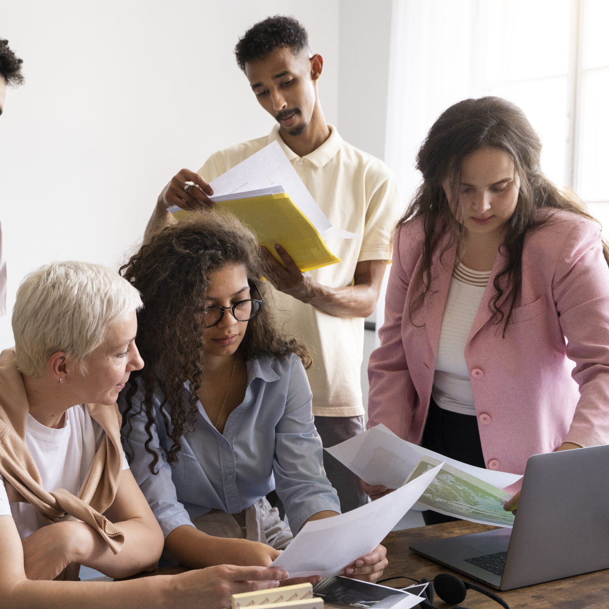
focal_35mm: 53
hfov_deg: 32.0
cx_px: 223
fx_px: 1055
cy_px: 317
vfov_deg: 32.2
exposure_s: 1/320
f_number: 4.5
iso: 1000
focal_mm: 37
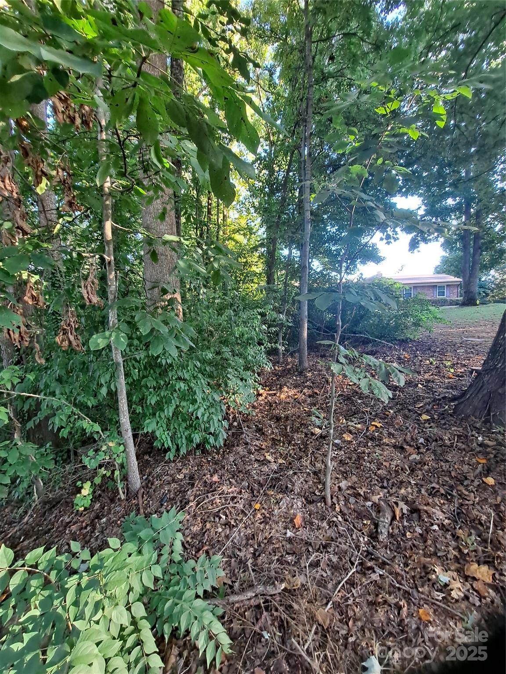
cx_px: 253
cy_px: 337
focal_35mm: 13
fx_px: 253
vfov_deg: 106.2
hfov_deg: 89.9
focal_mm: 1.74
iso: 64
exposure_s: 1/50
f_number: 2.2
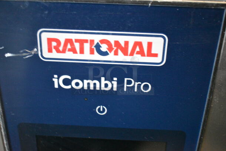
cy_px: 76
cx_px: 113
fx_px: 292
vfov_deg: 29.0
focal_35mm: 46
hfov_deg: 42.3
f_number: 4.5
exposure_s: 1/200
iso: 6400
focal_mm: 31
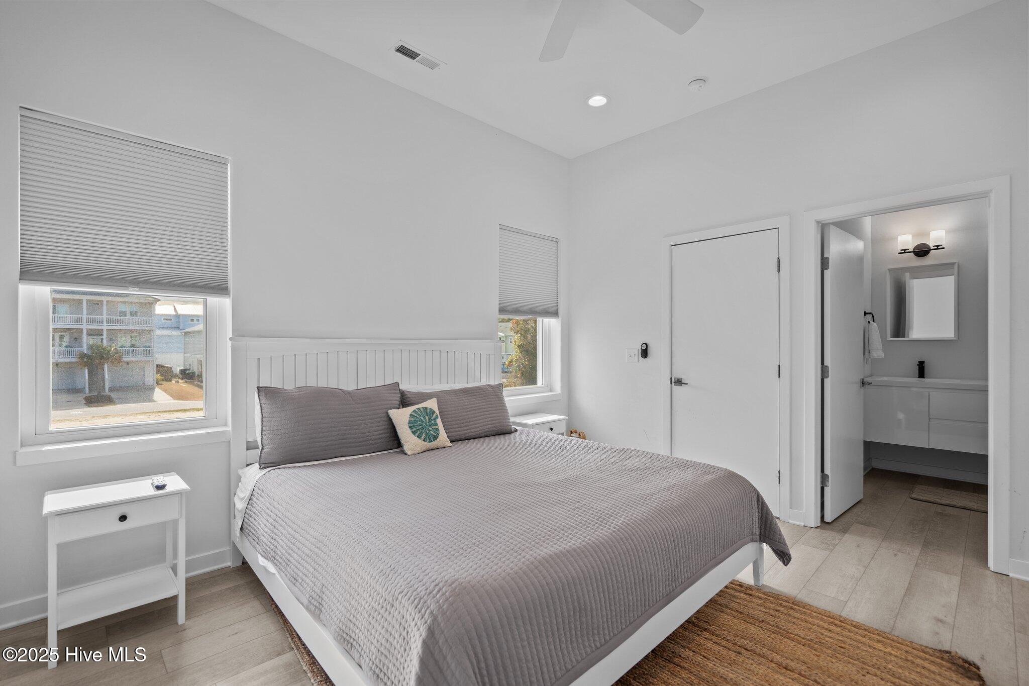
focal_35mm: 16
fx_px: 457
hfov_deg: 96.7
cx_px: 514
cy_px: 343
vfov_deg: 73.7
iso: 320
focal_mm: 16
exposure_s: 1/30
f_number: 4
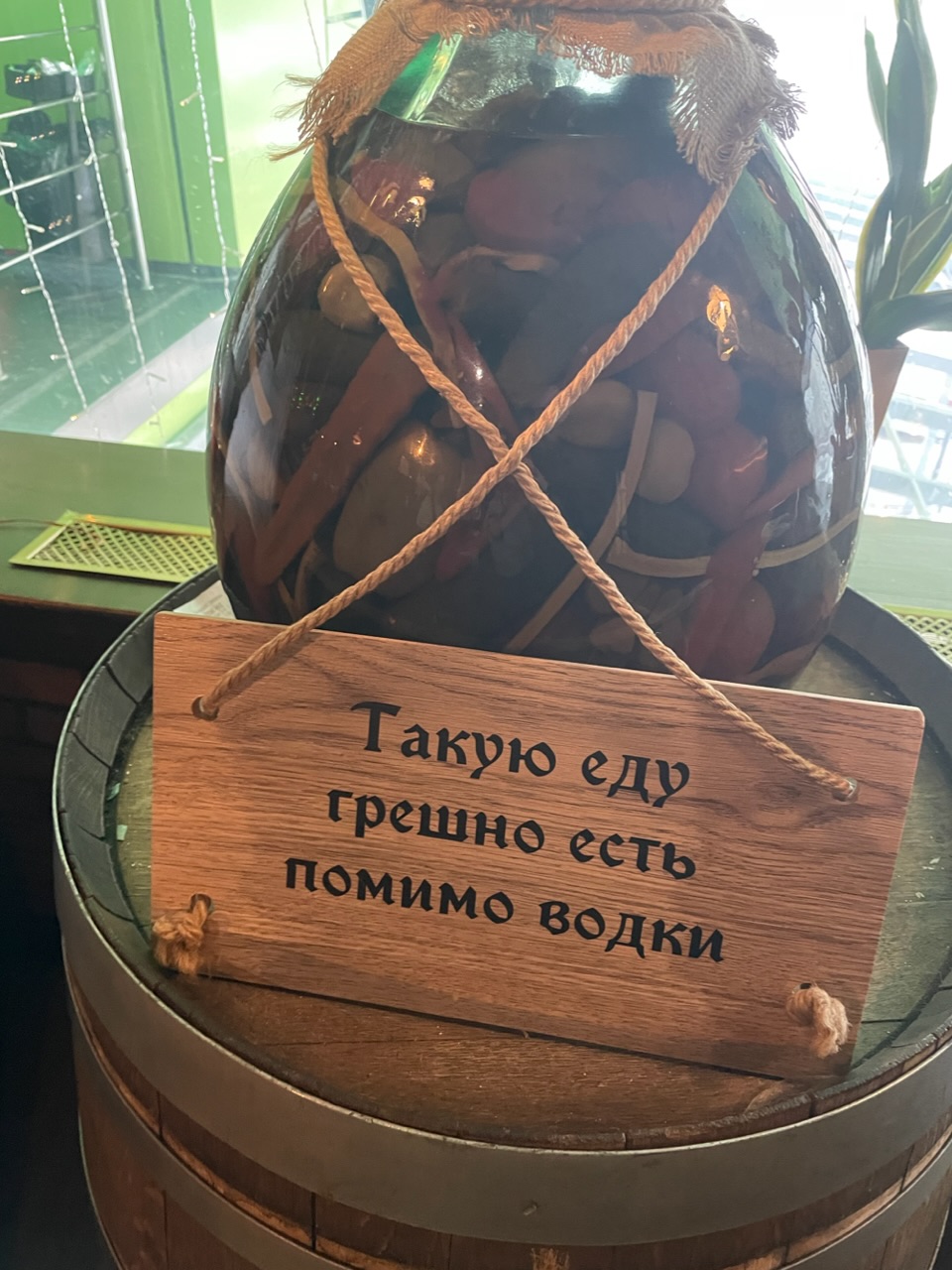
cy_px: 635
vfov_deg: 67.3
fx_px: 953
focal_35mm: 26
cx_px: 476
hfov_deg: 53.1
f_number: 1.6
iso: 500
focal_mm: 4.2
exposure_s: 1/25
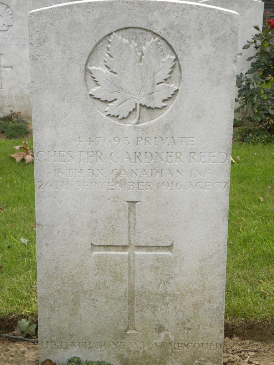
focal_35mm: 66
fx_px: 697
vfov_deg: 29.4
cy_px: 182
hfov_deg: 22.3
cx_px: 137
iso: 64
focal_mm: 11.8
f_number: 4
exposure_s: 1/118
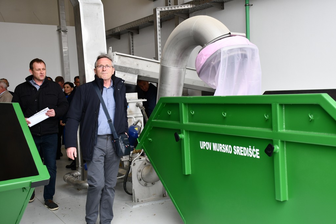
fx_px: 373
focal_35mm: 40
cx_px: 168
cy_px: 112
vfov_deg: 33.4
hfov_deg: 48.5
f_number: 5.6
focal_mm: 27
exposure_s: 1/250
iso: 400
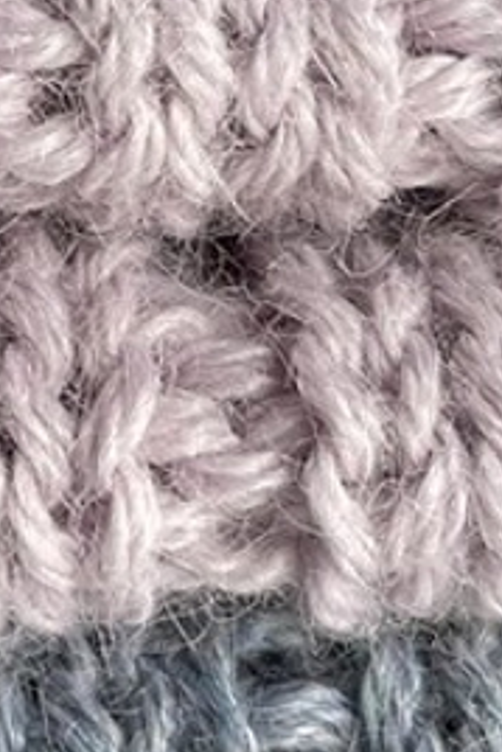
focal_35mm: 121
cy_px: 39
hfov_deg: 11.0
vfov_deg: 16.6
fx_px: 2527
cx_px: -179
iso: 100
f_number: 1.6
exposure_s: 1/121
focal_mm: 4.2
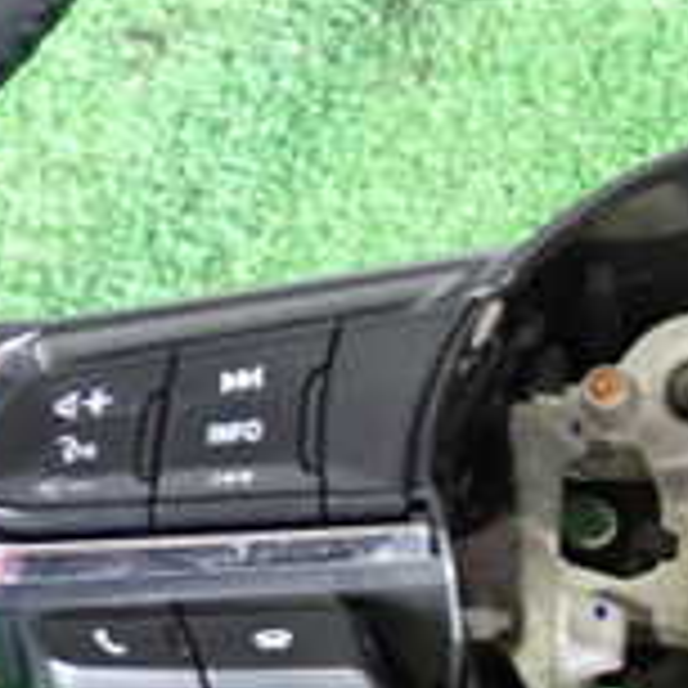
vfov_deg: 15.1
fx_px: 2496
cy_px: 841
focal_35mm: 111
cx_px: 922
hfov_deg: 14.9
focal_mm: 5.79
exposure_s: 1/30
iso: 800
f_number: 2.4
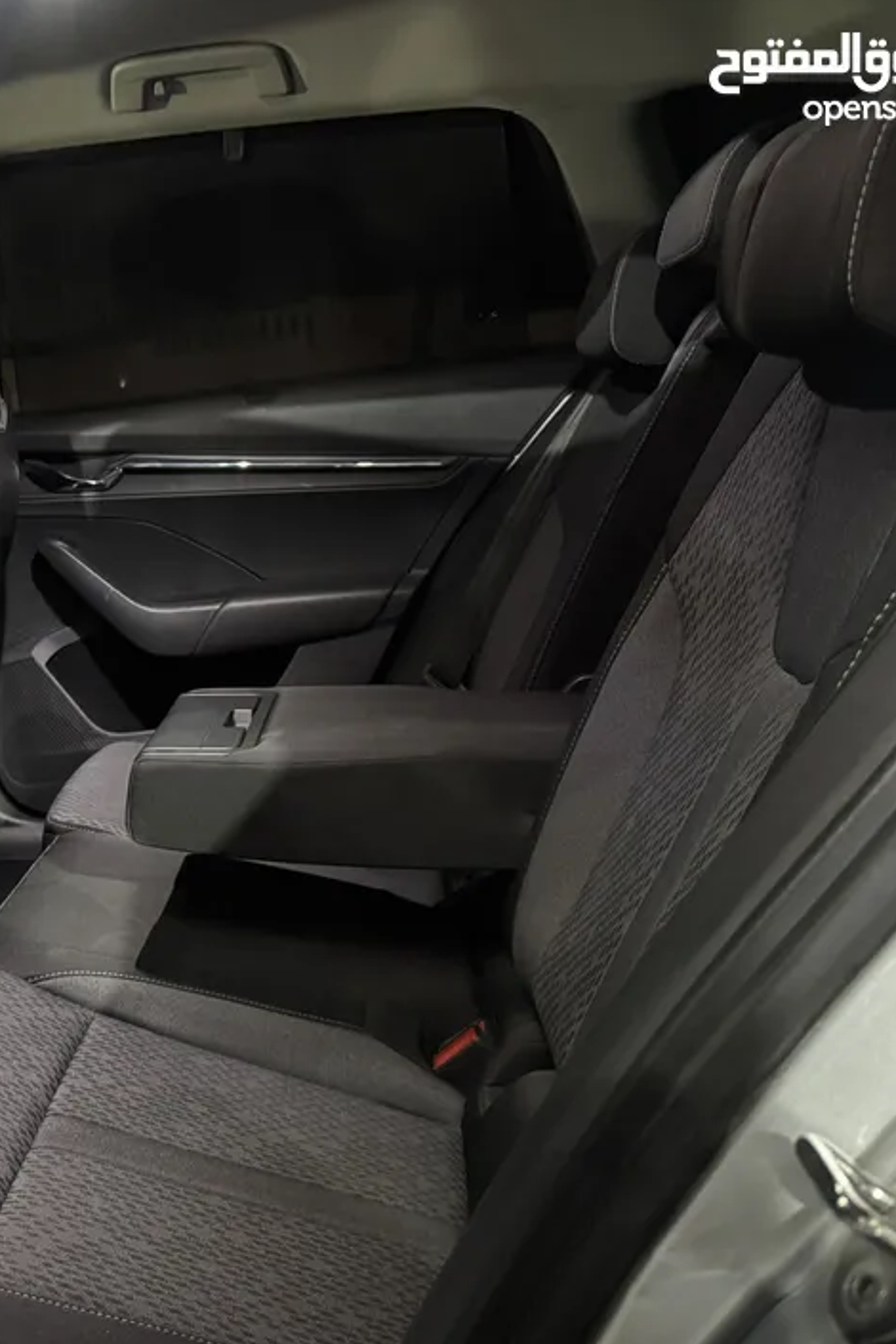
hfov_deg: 36.8
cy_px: 673
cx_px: 118
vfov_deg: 55.8
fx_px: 1269
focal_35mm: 34
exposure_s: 1/25
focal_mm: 6.76
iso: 1250
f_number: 1.78
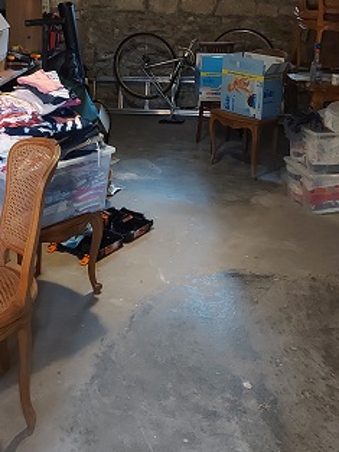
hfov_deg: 31.5
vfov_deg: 38.6
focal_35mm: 46
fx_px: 600
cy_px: 52
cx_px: 172
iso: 400
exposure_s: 1/20
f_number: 1.8
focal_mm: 5.23
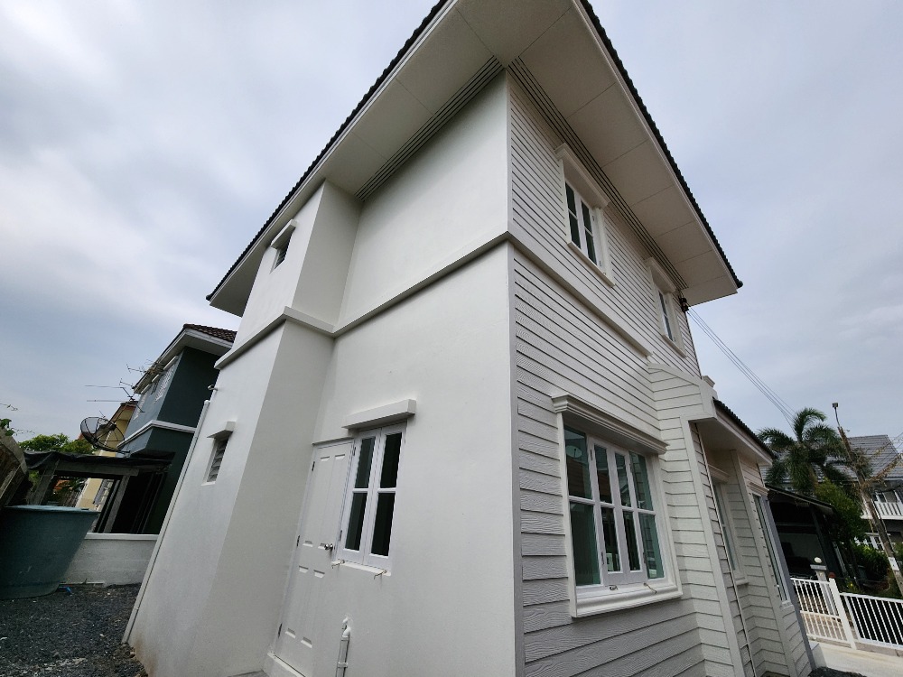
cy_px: 338
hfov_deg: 106.2
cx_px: 452
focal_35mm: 13
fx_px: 339
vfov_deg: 89.9
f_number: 2.2
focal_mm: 2.2
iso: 50
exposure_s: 1/3747
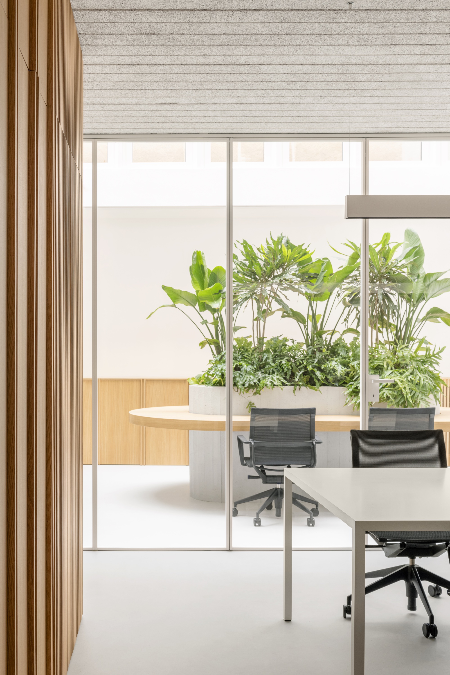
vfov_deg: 48.5
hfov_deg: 33.4
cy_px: 338
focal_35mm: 40
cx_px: 225
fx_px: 750
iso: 160
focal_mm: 40
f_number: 10
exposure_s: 1/2.5
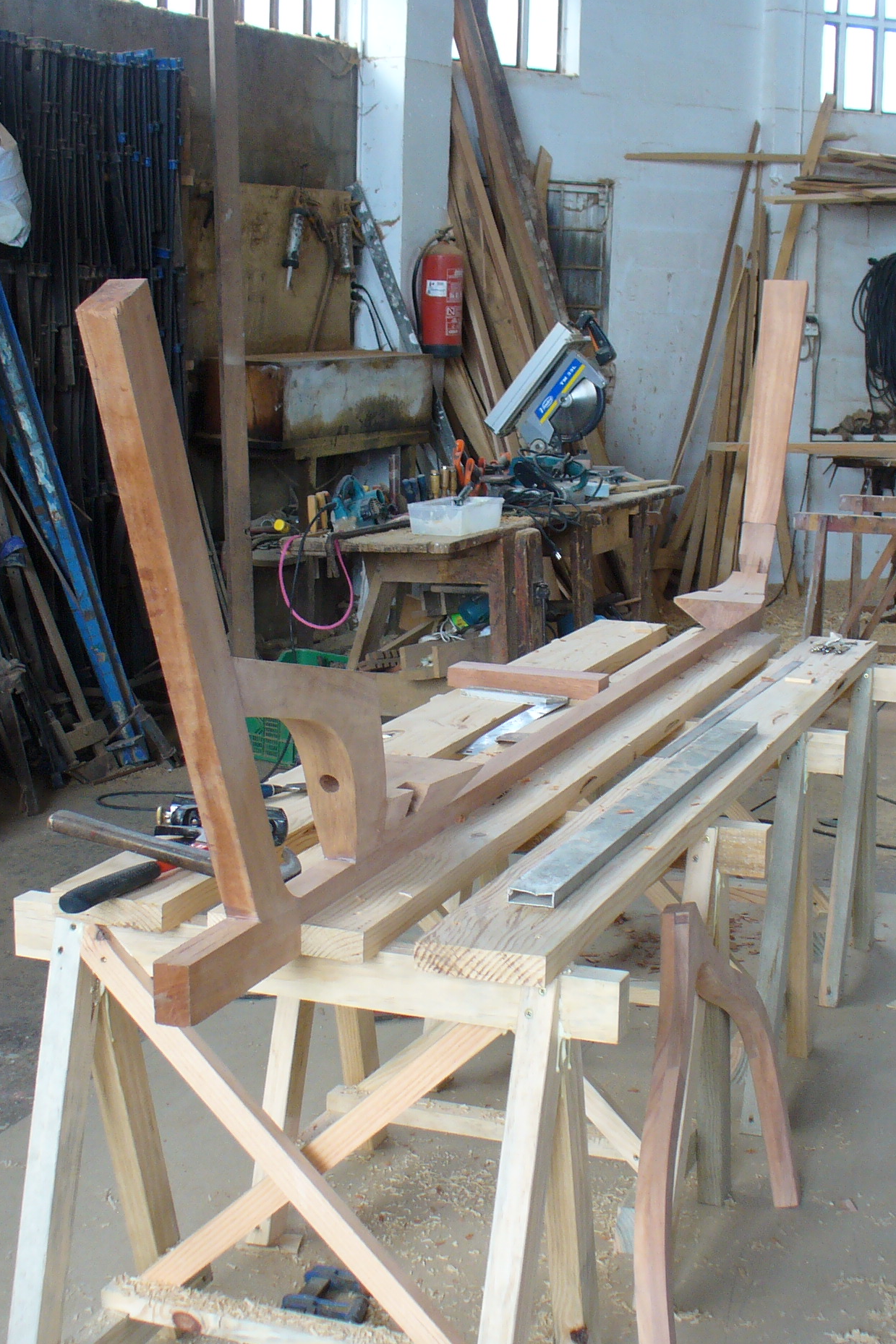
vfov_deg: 37.5
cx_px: 484
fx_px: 1979
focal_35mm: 53
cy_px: 693
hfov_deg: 25.5
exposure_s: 1/40
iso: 100
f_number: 2.8
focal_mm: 6.1
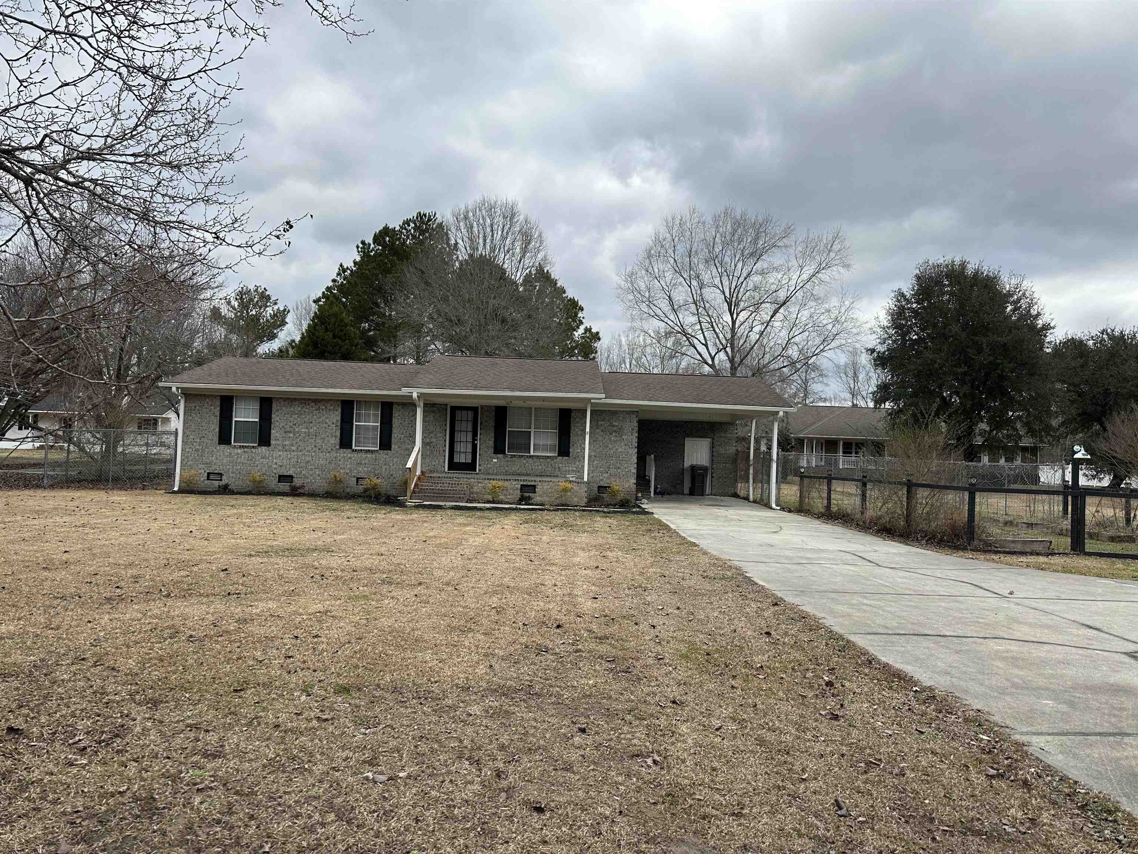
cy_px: 427
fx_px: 789
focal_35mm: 24
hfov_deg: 71.6
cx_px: 569
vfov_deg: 56.8
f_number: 1.78
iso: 80
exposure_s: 1/1916
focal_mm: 6.86
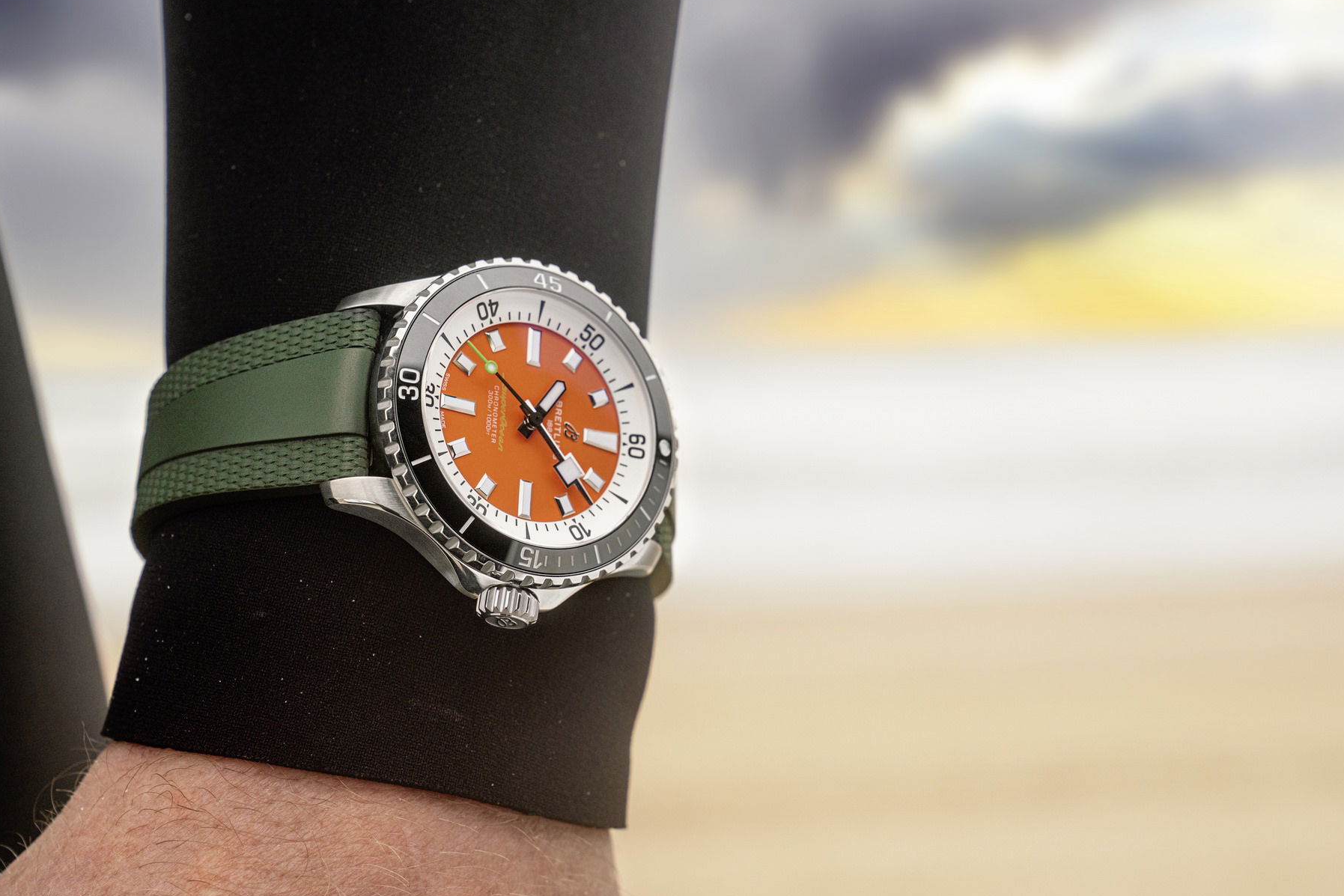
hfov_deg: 26.0
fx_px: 2912
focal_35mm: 78
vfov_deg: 17.5
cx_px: 708
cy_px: 428
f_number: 8
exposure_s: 1/640
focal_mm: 70
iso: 250
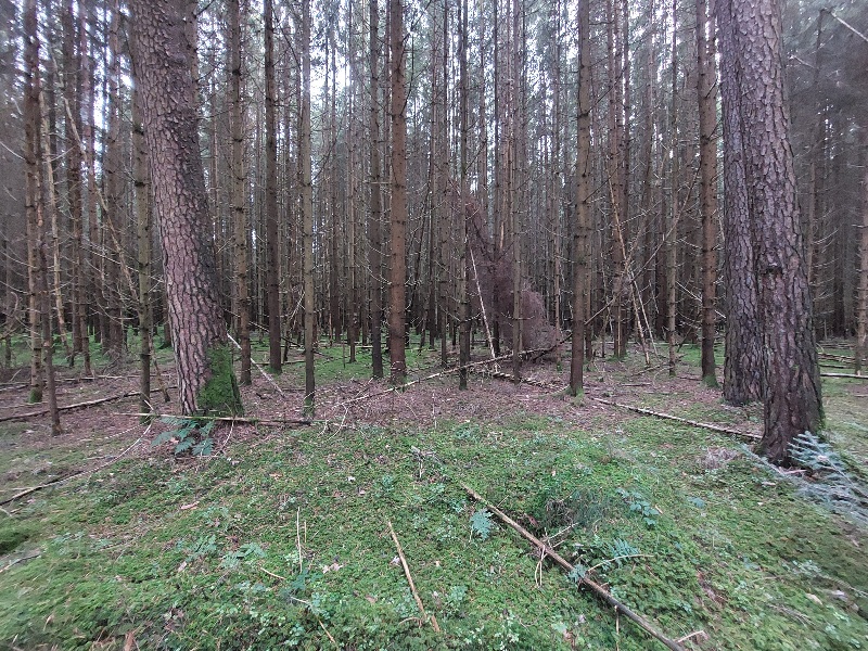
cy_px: 326
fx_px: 326
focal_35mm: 13
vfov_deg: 89.9
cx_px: 434
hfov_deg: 106.2
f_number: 2.2
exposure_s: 1/20
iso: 640
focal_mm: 1.74
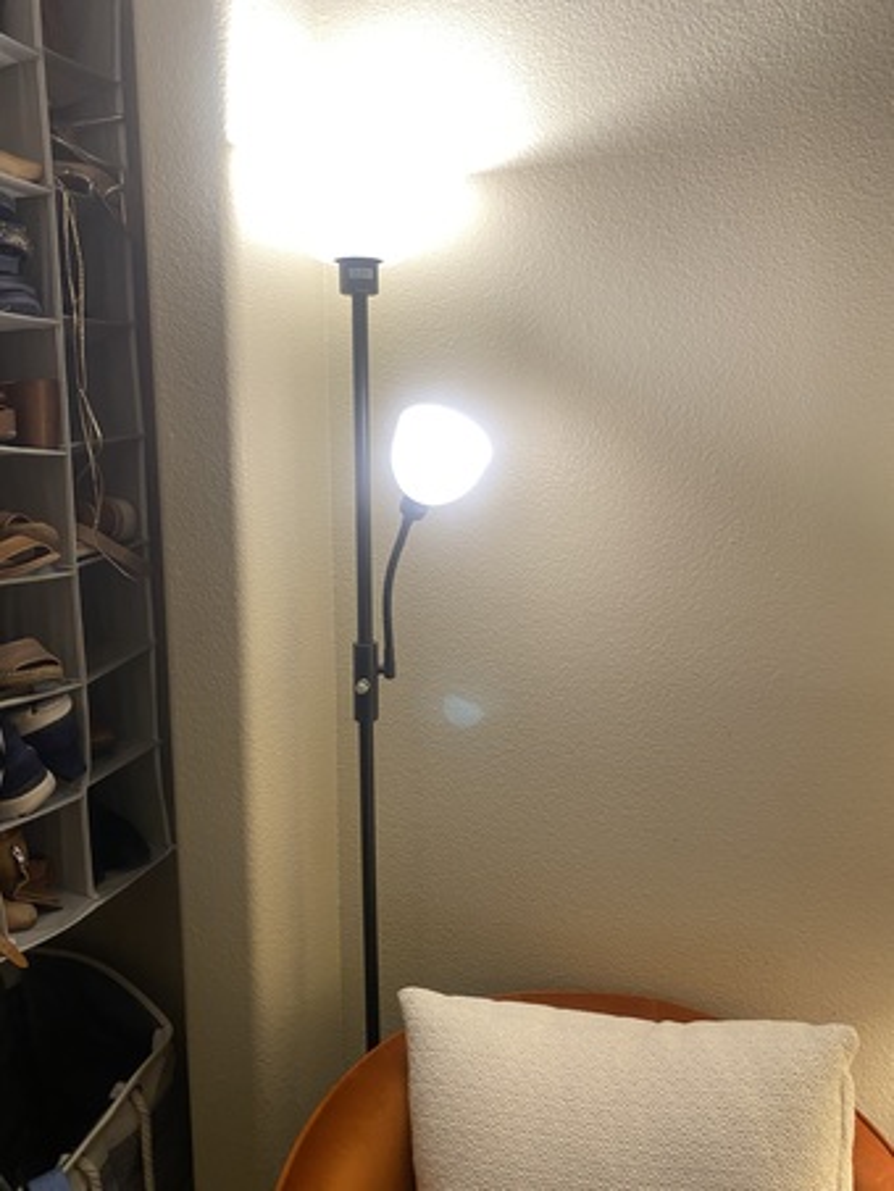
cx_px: 447
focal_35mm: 26
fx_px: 895
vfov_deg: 67.3
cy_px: 596
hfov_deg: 53.1
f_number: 1.8
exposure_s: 1/60
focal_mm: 4.25
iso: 200
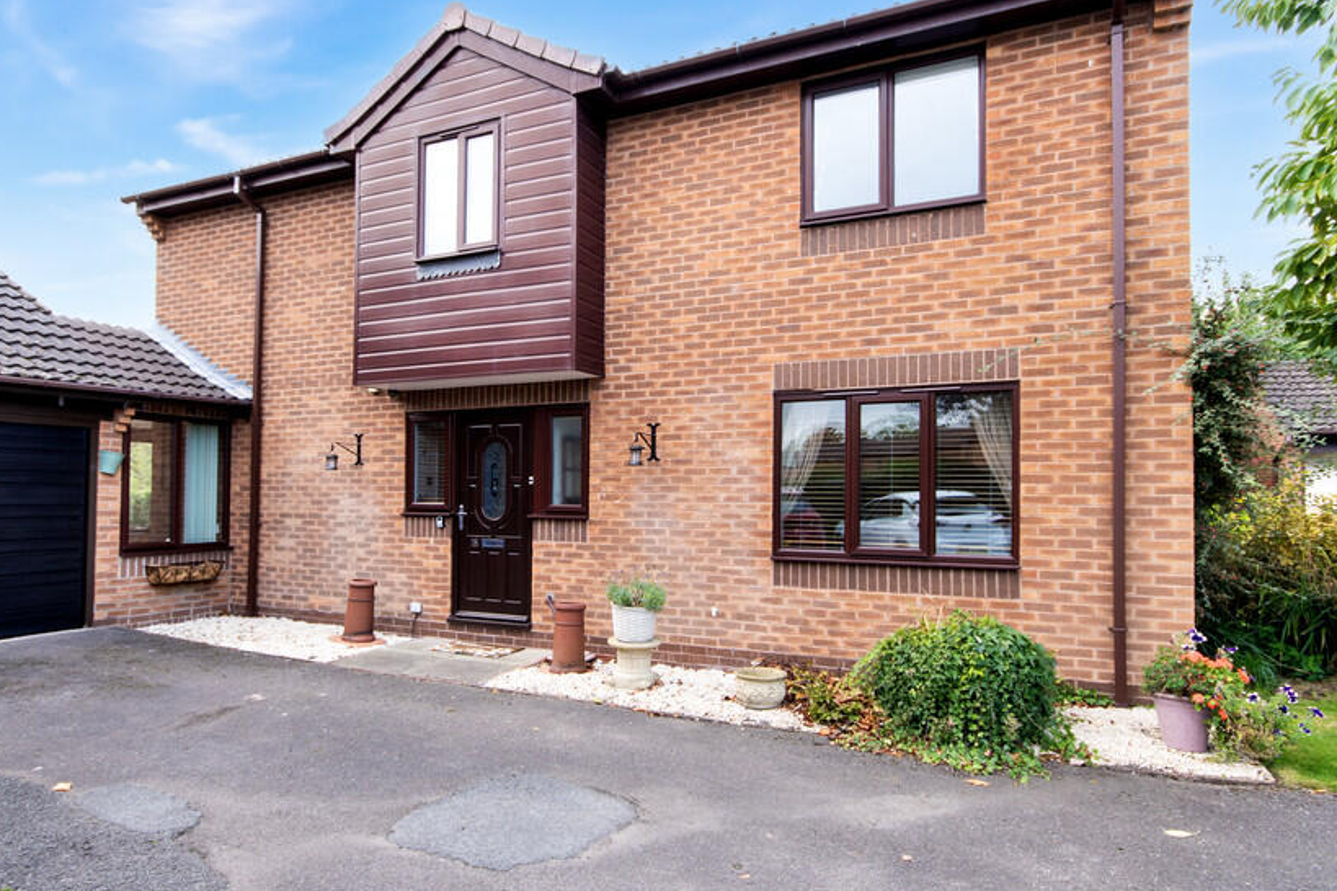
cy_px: 370
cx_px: 593
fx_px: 743
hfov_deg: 83.7
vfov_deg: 61.5
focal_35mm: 20
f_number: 8
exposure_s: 1/13
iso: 100
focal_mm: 11
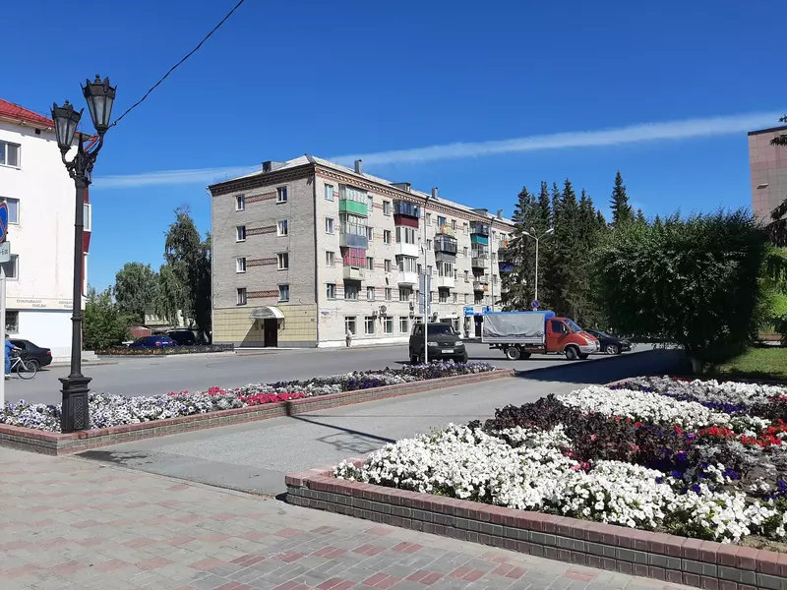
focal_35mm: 26
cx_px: 394
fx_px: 591
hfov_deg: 67.3
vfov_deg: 53.1
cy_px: 295
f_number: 1.7
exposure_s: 1/3759
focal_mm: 3.93
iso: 40
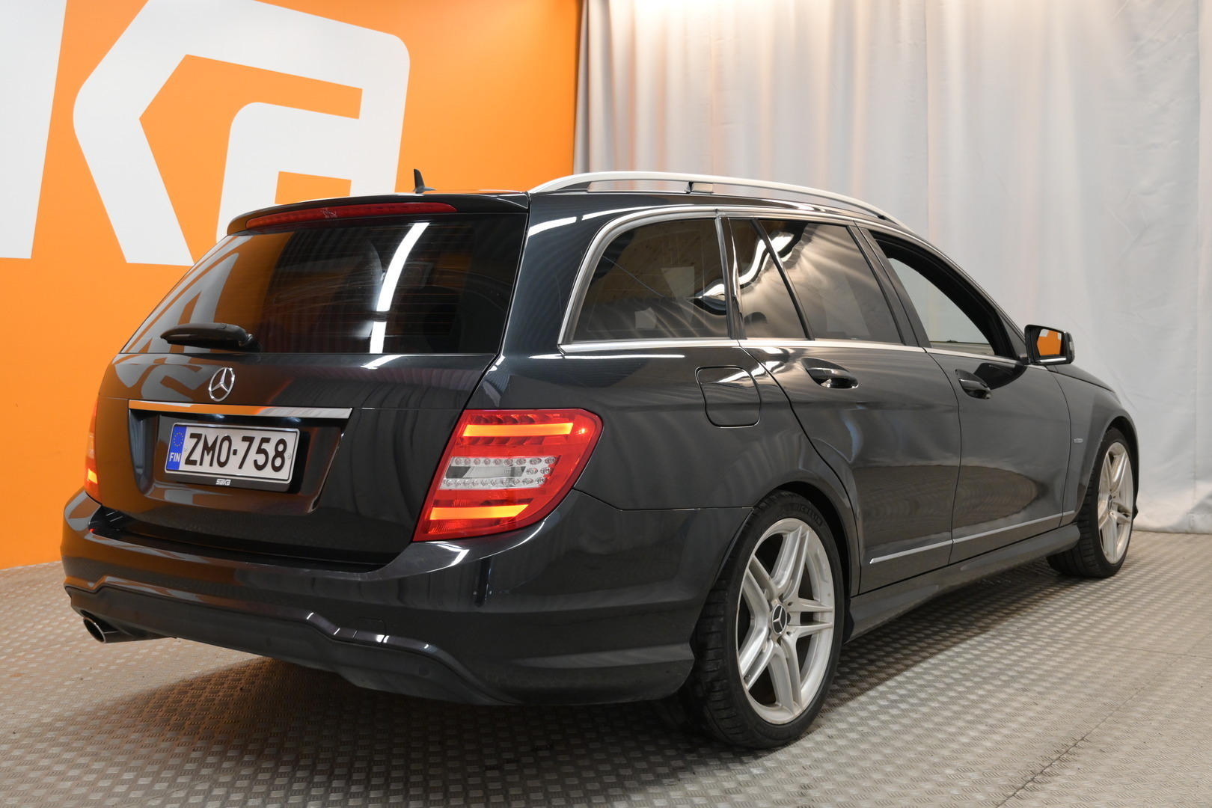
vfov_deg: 33.6
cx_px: 606
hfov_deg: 48.7
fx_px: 1338
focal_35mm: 40
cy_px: 404
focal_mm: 26.5
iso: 1600
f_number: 4
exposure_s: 1/200
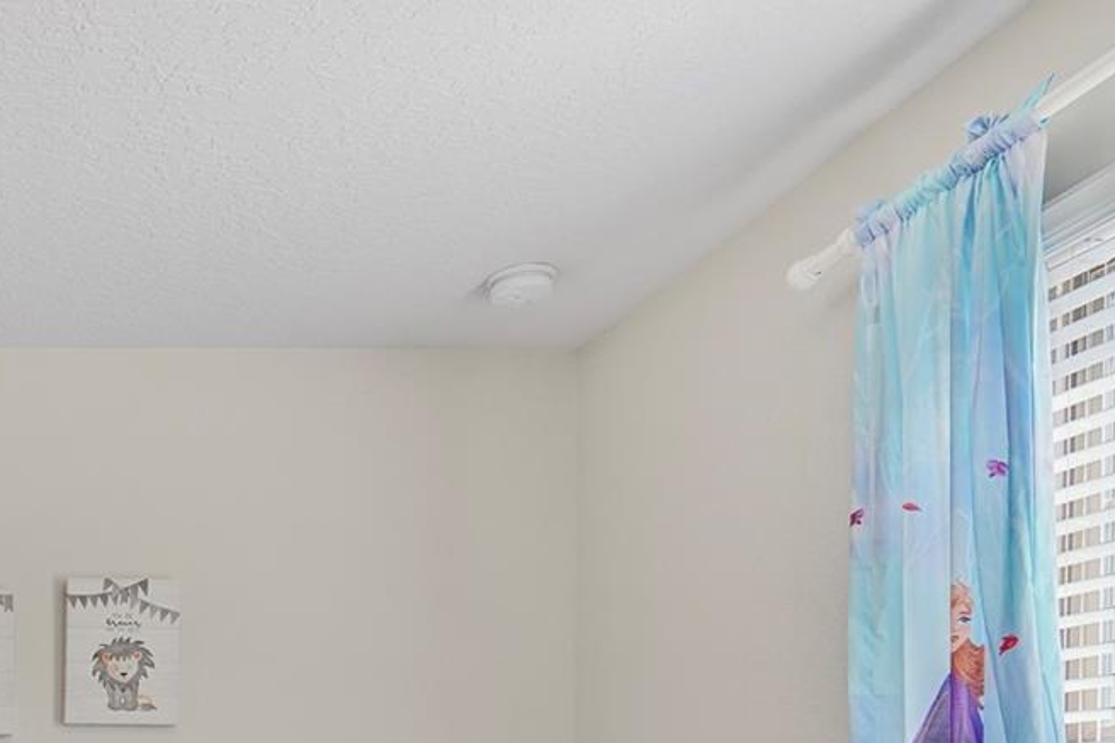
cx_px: -104
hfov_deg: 39.6
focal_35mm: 40
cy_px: 879
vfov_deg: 29.0
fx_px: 1245
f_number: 8
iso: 200
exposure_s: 1/10
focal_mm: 11
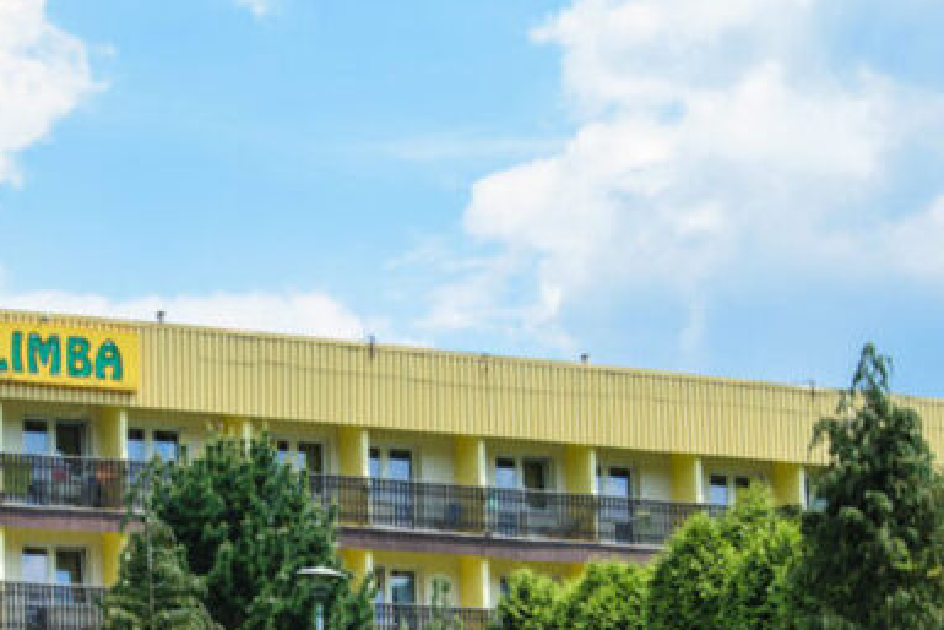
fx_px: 3575
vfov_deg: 9.9
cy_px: 754
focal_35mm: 136
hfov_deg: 15.0
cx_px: 287
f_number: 8
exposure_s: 1/125
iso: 100
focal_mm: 35
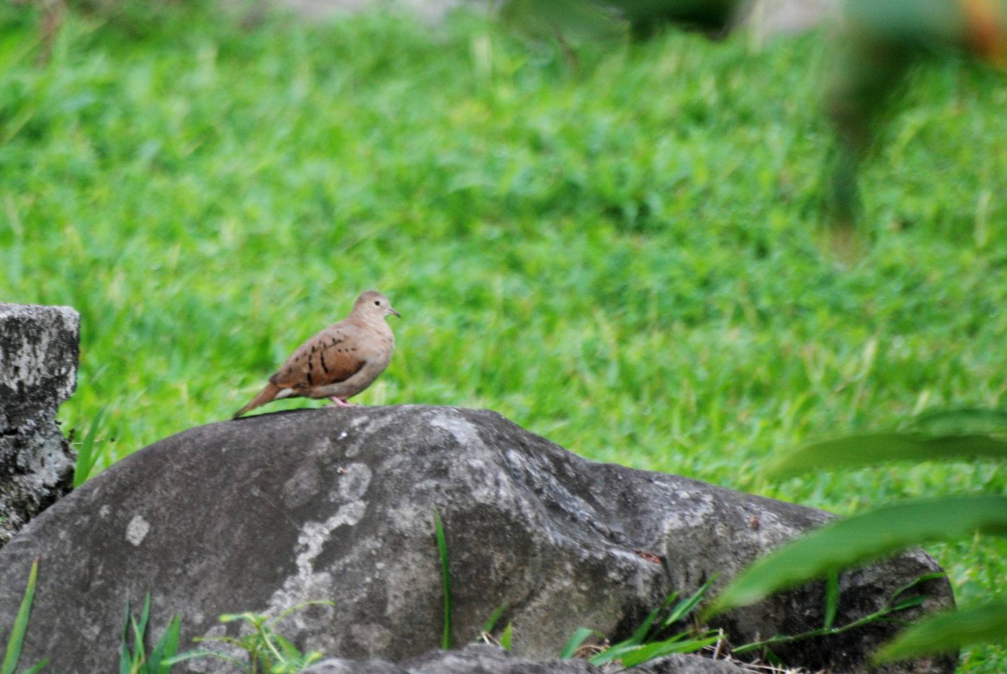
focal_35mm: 450
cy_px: 337
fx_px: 12602
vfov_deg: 3.1
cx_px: 504
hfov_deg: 4.6
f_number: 5.6
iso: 400
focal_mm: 300
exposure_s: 1/160
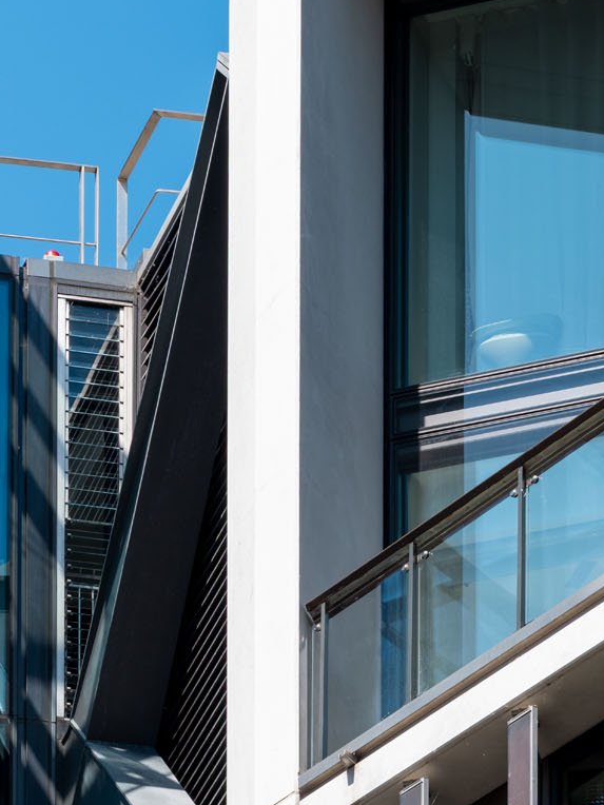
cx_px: -302
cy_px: 446
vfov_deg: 5.4
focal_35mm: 370
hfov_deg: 4.0
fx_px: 8608
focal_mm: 142.7
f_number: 11
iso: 200
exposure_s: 1/105
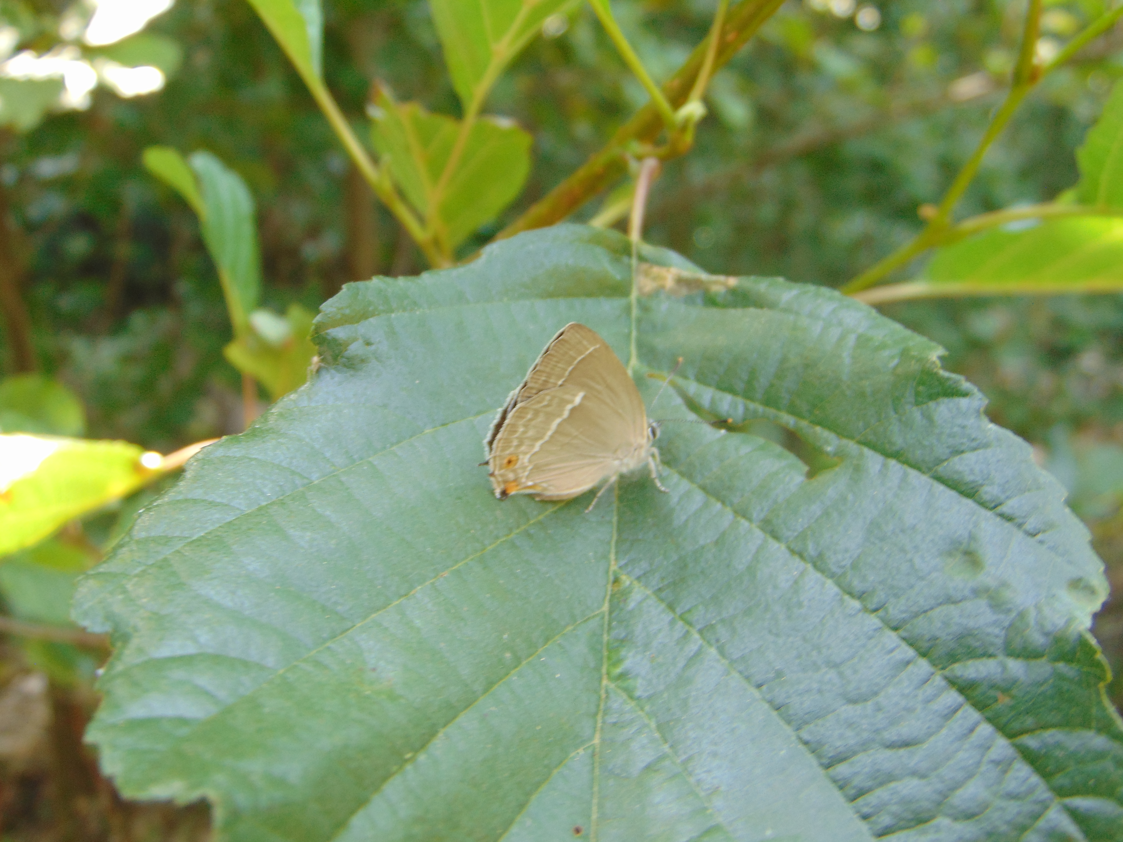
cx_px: 562
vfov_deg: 40.7
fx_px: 1135
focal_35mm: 35
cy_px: 421
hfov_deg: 52.6
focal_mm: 6.3
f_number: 3.2
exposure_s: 1/50
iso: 80
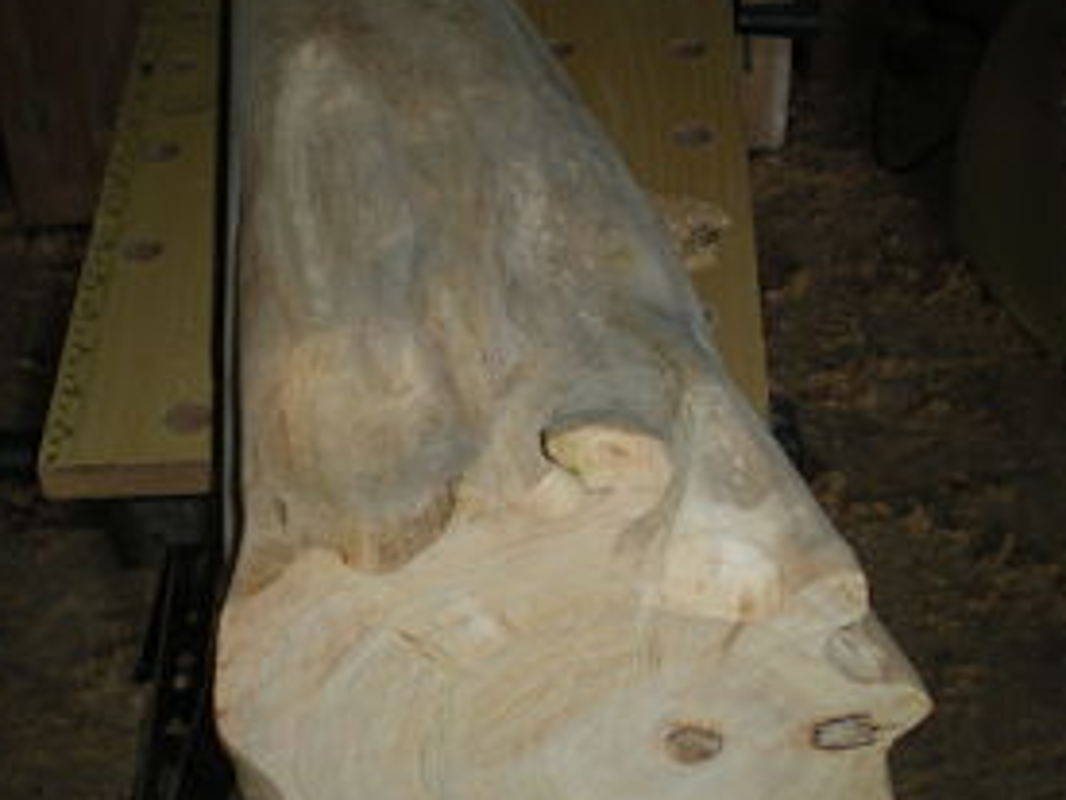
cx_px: 475
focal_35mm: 55
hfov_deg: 34.9
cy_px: 402
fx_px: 1694
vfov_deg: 26.6
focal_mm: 6.3
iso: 64
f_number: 3.1
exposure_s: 1/30
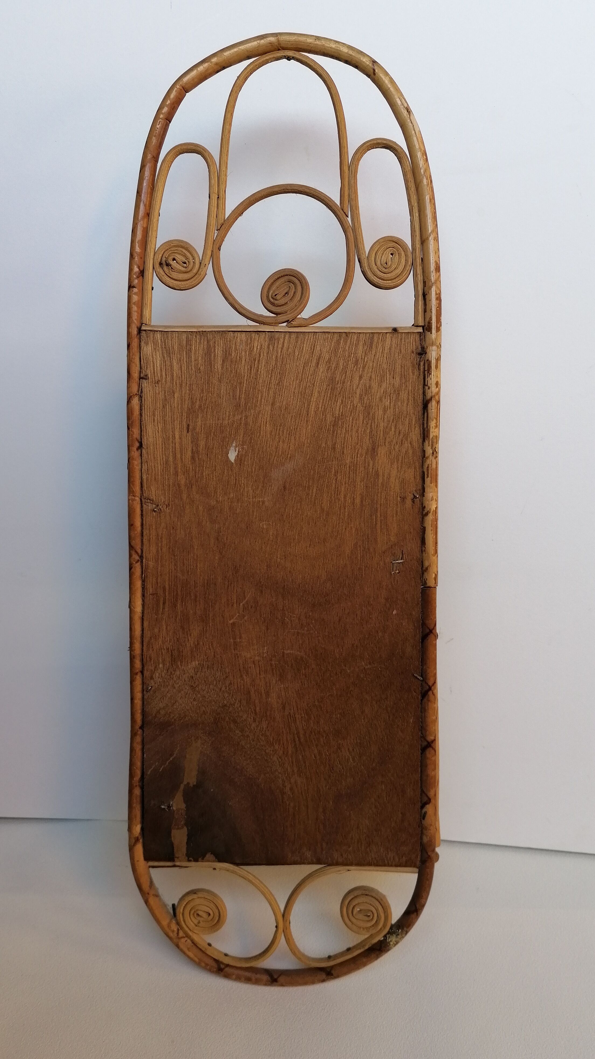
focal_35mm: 30
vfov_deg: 64.3
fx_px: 841
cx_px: 279
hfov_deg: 38.9
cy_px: 523
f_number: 1.8
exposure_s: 1/60
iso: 64
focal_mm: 4.75
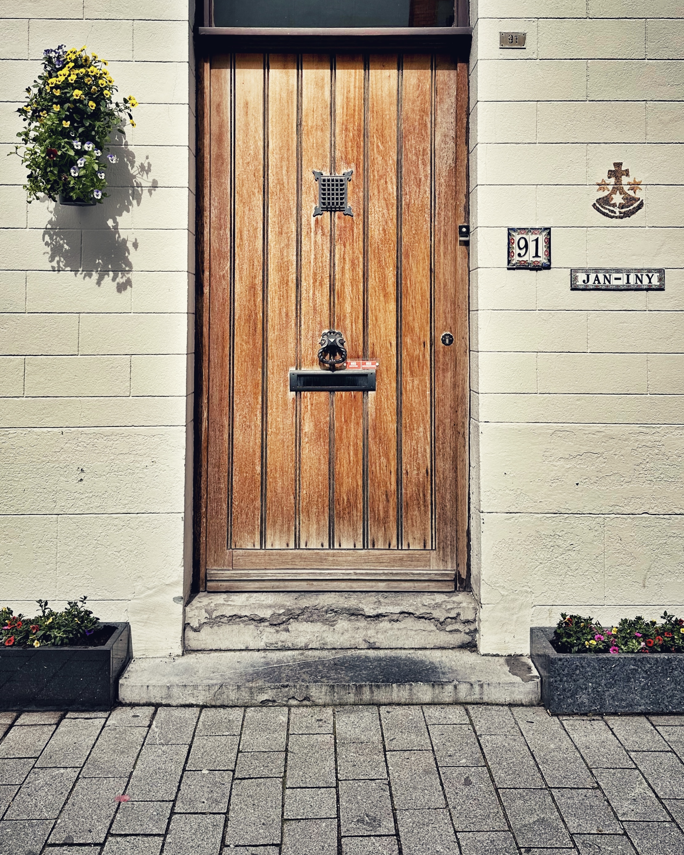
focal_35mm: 34
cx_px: 325
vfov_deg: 52.0
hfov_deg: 43.3
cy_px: 293
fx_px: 860
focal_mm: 6.86
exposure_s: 1/5525
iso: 80
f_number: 1.78
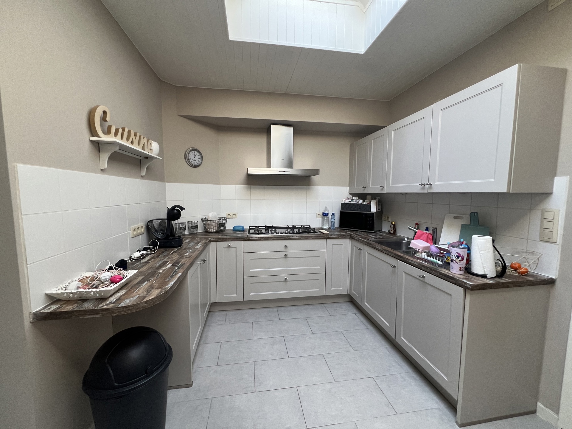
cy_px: 214
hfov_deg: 106.2
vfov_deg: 89.9
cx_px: 286
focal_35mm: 13
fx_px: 215
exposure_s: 1/99
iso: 125
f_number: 1.8
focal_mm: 1.57
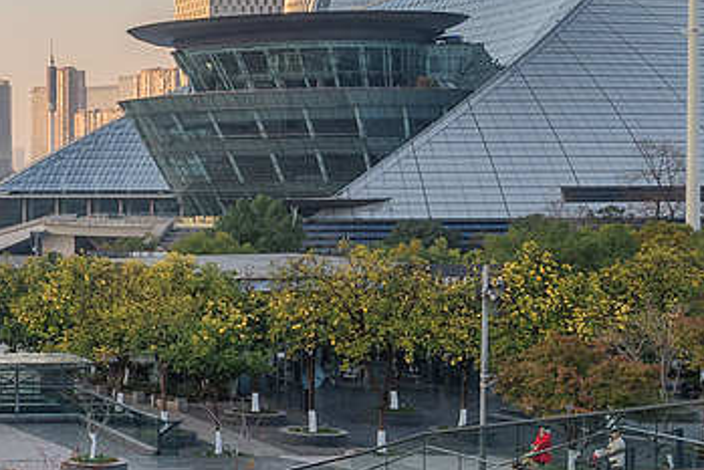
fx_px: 1722
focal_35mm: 88
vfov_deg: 15.3
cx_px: -456
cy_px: -4
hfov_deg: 19.1
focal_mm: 24
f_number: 11
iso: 100
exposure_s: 1/50
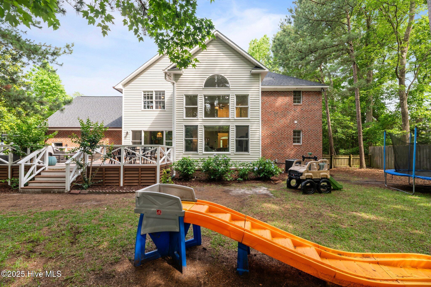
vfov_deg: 81.2
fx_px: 168
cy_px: 144
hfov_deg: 104.3
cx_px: 216
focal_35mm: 14
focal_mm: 14
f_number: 9
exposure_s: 1/200
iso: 800
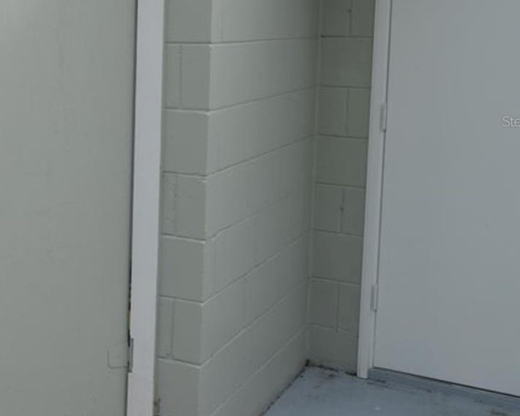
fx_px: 877
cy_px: 121
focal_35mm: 57
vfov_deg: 26.4
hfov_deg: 30.3
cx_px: -18
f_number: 7.1
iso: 100
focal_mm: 18
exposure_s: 1/200
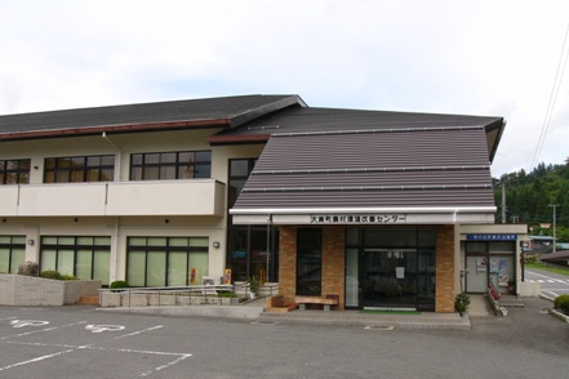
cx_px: 286
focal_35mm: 38
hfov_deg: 50.7
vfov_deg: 35.0
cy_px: 204
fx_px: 601
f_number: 4
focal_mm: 6
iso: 50
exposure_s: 1/250
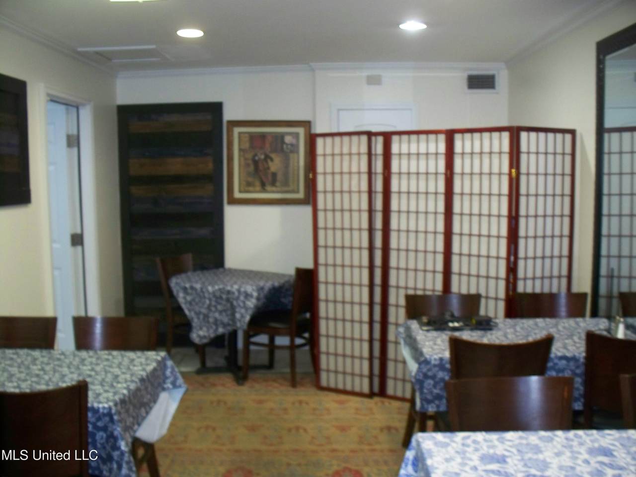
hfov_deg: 51.4
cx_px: 318
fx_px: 661
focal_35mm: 36
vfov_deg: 39.7
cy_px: 238
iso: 200
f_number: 2.8
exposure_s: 1/30
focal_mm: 7.54
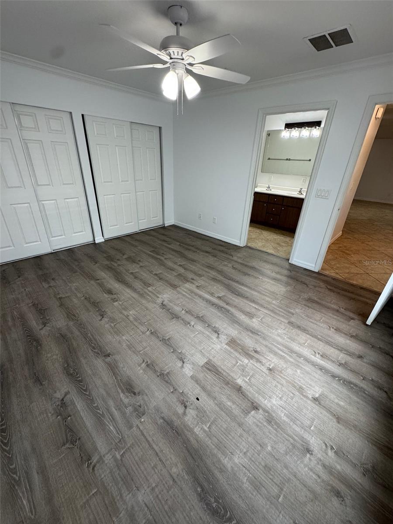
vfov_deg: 102.1
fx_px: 212
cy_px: 262
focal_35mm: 14
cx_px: 196
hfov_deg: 85.7
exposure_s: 1/120
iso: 250
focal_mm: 2.22
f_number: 2.2
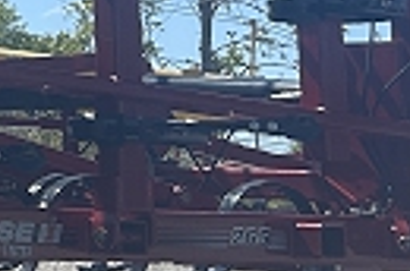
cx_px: -476
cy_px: -158
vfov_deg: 8.0
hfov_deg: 10.9
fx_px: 1897
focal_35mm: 167
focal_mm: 5.7
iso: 50
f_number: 1.5
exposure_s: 1/3968
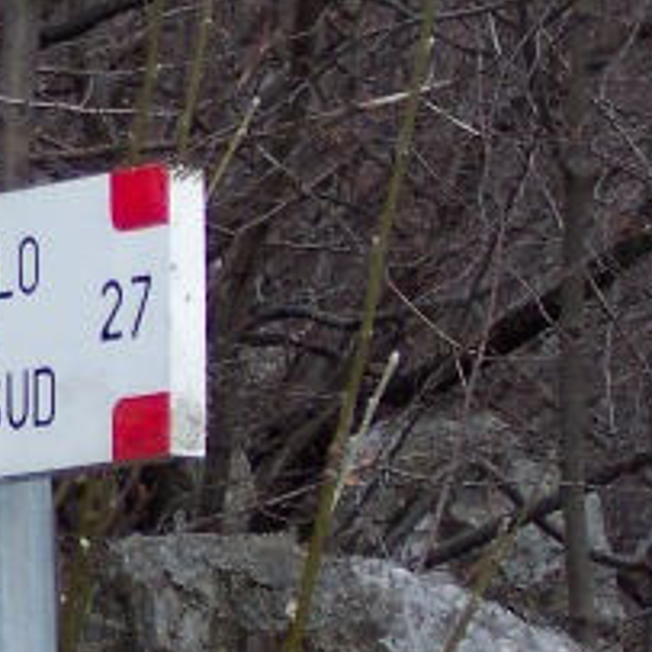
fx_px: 8119
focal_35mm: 381
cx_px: -613
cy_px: 467
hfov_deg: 4.5
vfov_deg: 4.6
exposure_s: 1/90
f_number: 4.8
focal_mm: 24
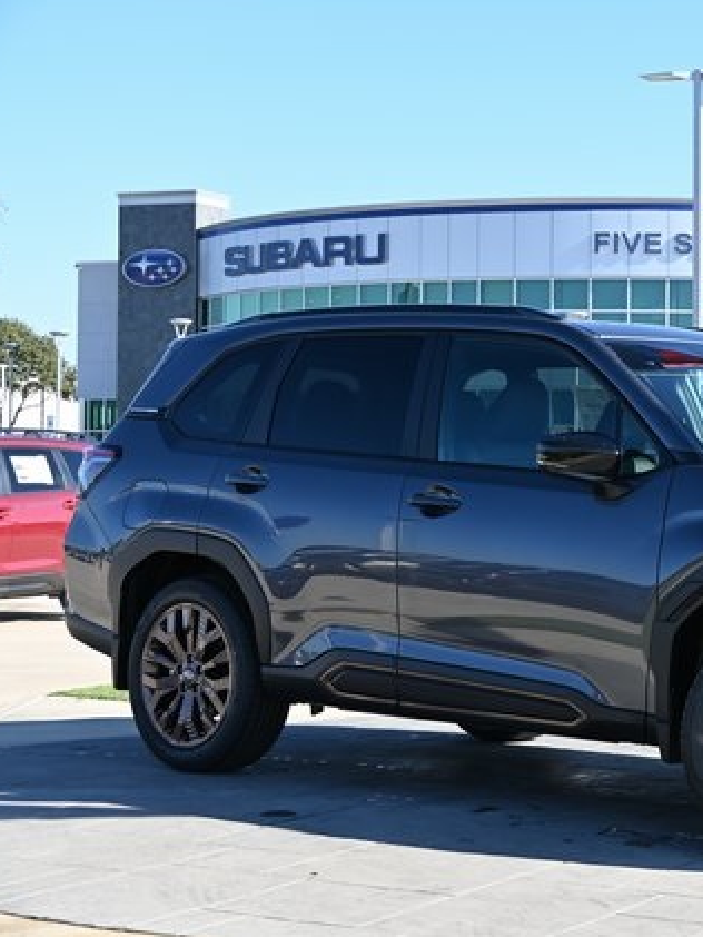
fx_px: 2077
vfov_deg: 25.4
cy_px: 468
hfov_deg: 18.7
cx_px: 687
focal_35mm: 77
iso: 110
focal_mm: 35
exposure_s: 1/250
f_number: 5.6
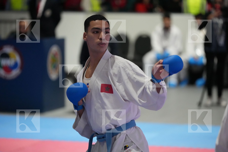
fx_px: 1083
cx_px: 114
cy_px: 76
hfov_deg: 12.0
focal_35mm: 171
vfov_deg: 8.0
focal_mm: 171
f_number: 2.8
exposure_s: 1/800
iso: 8000
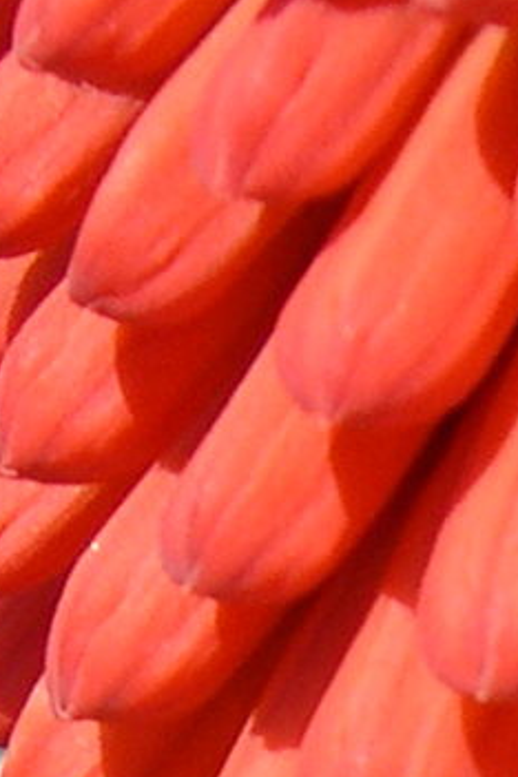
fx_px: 4144
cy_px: 1786
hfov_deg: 7.0
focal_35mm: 192
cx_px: 921
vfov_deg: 9.6
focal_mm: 8
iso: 100
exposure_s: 1/234
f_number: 7.6
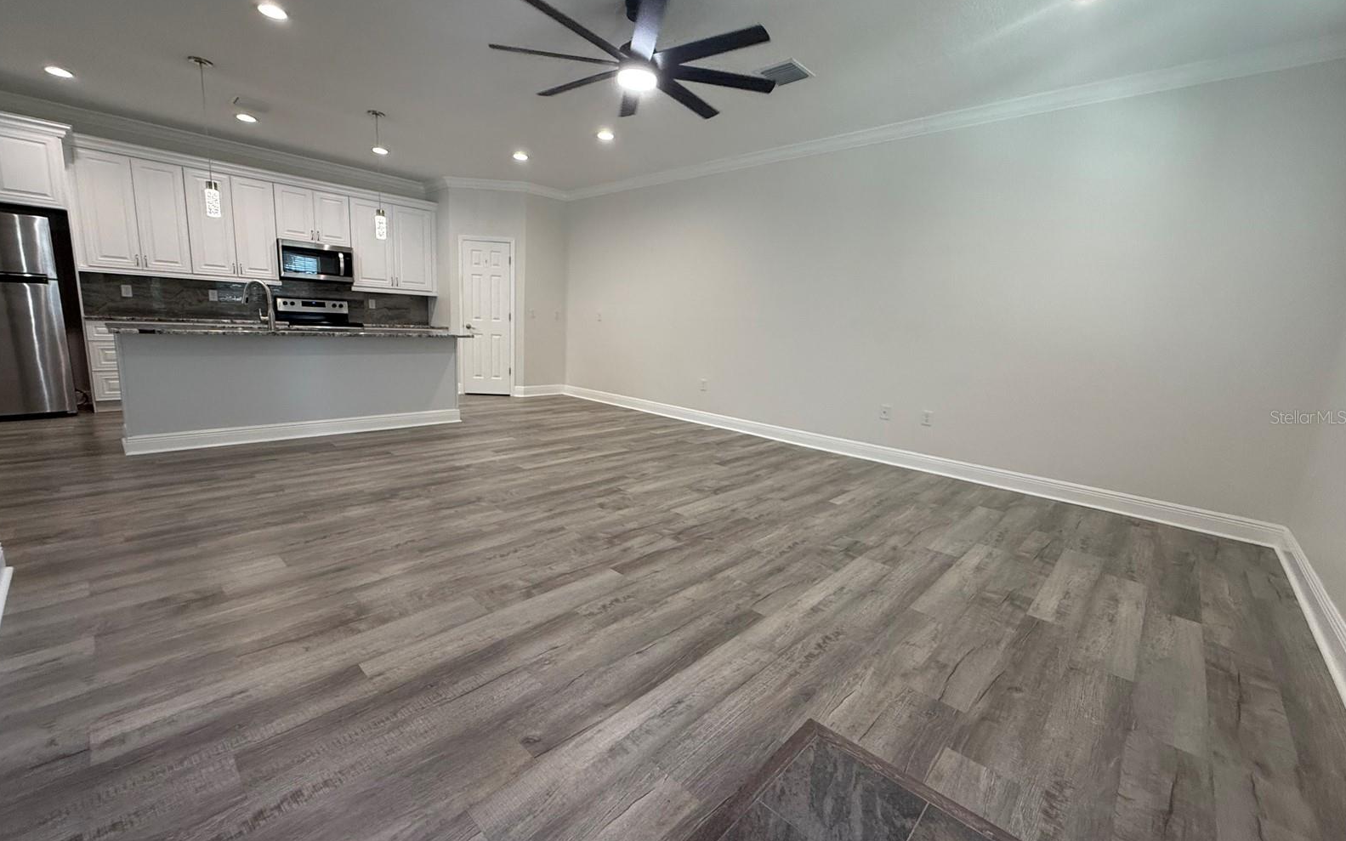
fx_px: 550
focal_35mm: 15
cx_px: 670
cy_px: 417
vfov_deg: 74.8
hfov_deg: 101.5
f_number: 2.2
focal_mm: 2.22
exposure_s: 1/120
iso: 320
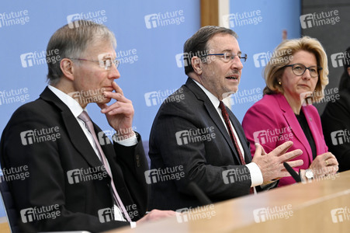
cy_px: 116
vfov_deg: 9.1
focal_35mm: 150
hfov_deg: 13.7
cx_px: 175
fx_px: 1457
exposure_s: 1/400
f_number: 6.3
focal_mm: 150
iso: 2500
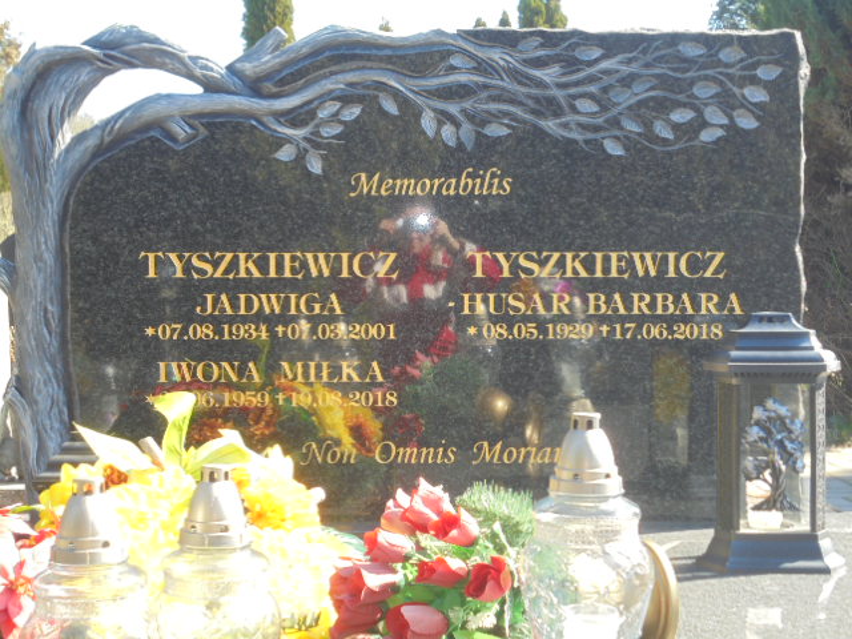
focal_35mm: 64
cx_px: 426
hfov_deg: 30.3
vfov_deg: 22.9
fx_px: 1575
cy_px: 320
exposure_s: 1/60
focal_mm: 11.5
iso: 100
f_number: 5.6
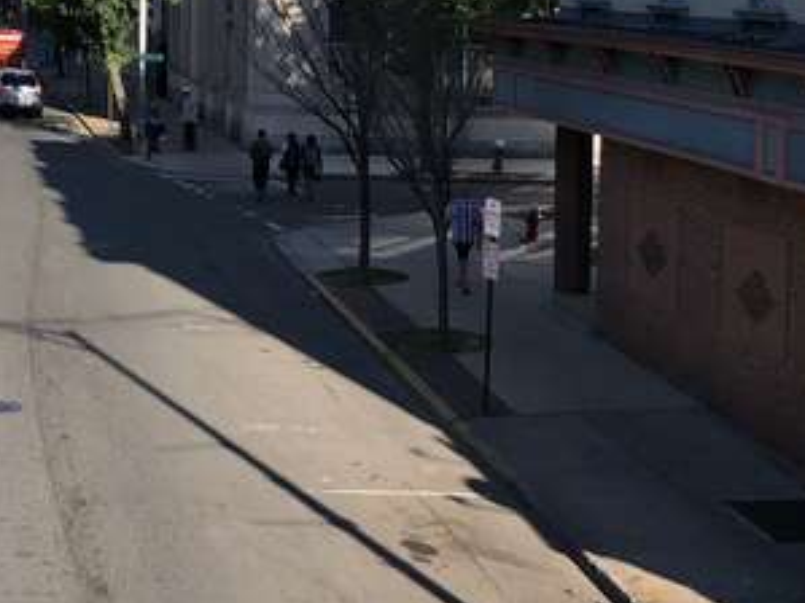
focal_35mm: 75
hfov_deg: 24.4
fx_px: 1743
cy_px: 40
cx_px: -65
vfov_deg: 19.2
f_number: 1.8
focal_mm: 4
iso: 20
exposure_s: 1/1312
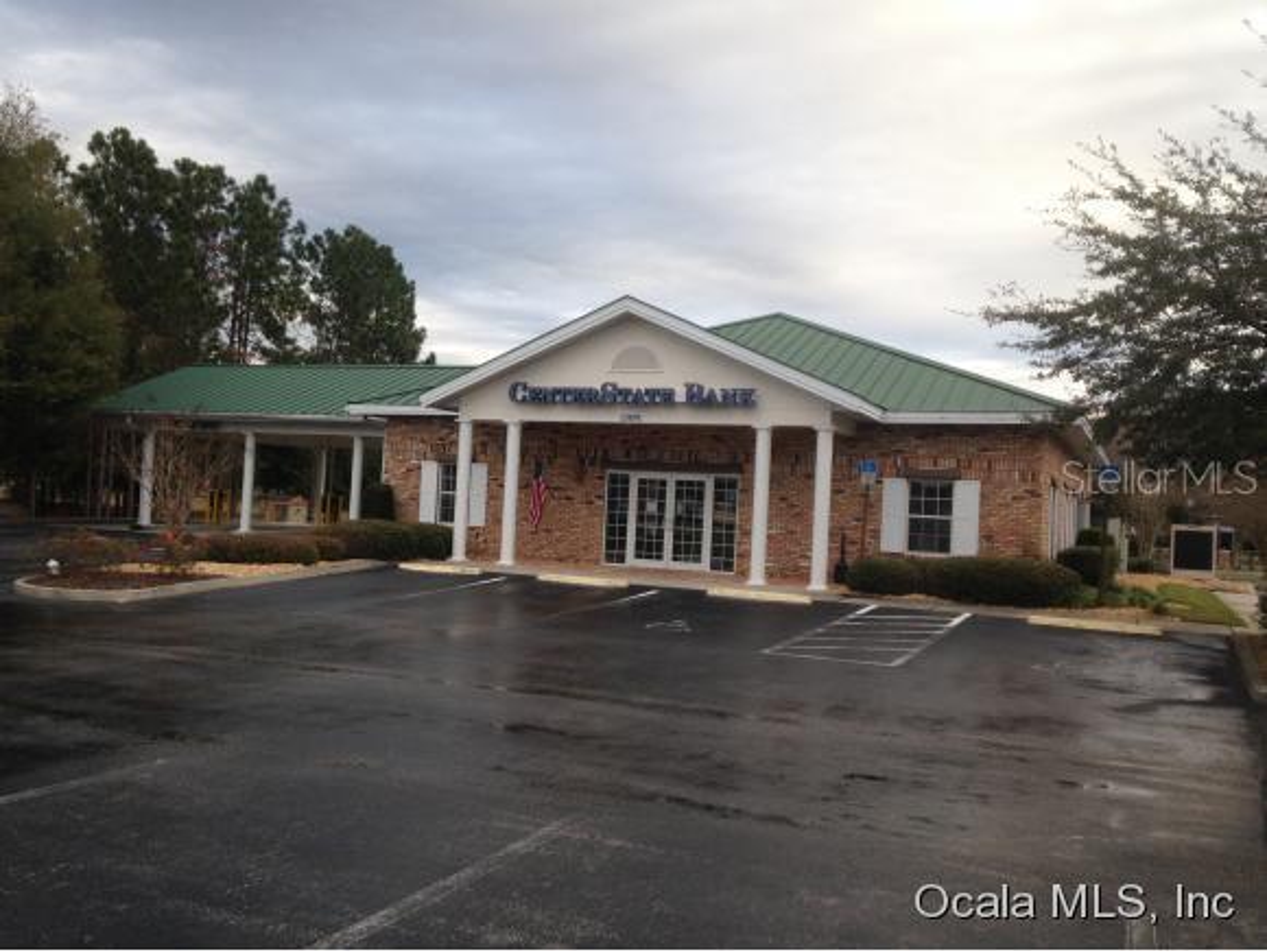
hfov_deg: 55.3
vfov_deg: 43.0
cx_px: 634
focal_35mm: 33
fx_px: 1209
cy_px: 476
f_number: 2.4
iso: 50
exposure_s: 1/343
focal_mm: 4.12
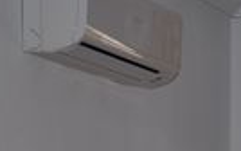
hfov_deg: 9.3
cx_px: 499
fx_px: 1374
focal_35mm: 209
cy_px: 318
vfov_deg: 6.1
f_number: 7.1
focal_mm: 26
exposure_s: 1/200
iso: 200
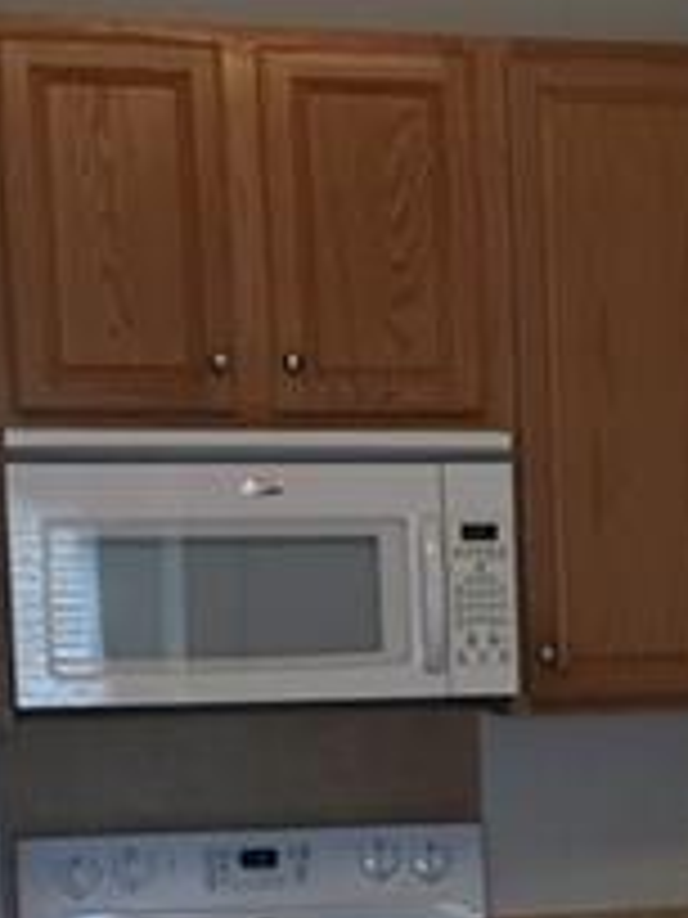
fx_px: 2889
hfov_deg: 13.1
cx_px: 895
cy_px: 860
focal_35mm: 109
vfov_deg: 17.7
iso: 32
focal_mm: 4.15
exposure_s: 1/30
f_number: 2.2
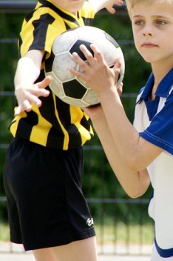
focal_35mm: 639
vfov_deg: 3.2
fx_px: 4615
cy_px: 114
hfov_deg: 2.1
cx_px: 120
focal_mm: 250
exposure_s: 1/400
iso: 200
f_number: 6.3
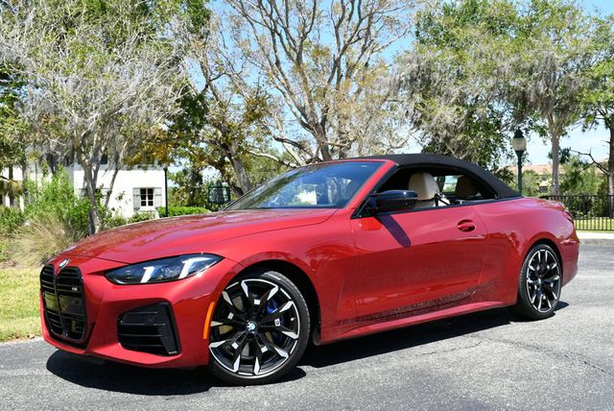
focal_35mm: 40
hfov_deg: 48.4
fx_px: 683
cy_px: 206
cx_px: 307
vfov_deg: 33.5
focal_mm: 20
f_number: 8
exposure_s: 1/250
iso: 140
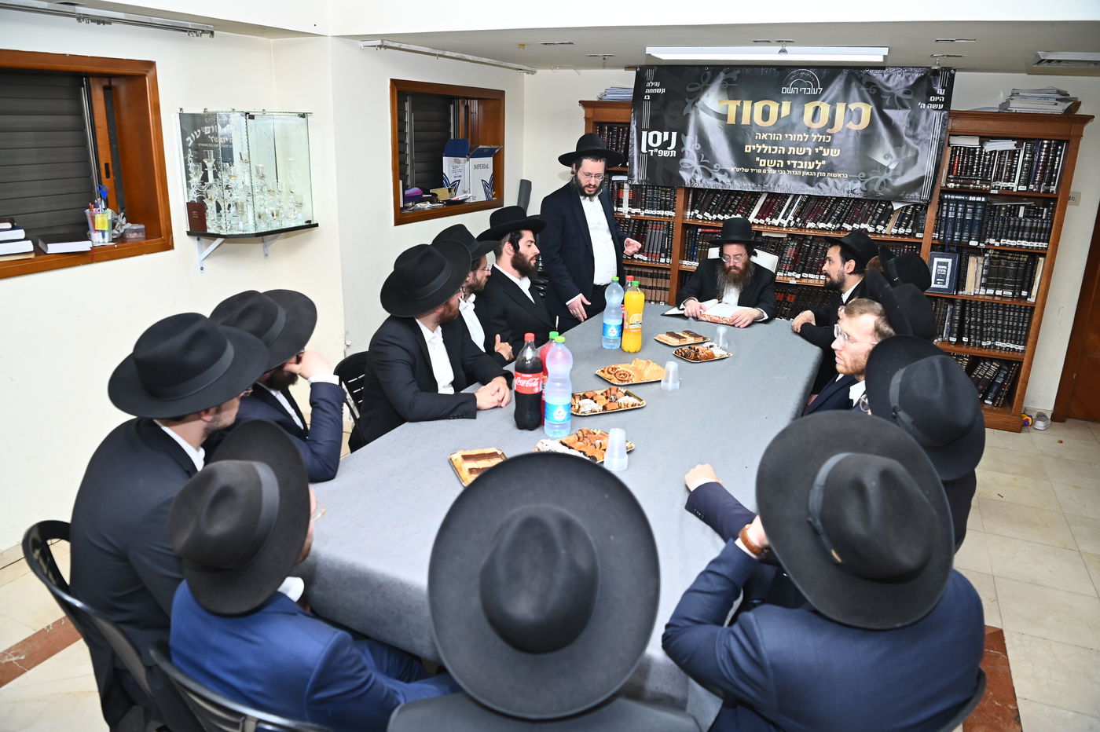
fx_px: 733
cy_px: 366
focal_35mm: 24
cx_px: 550
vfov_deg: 53.1
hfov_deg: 73.8
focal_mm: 24
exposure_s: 1/160
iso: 1600
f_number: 4.5
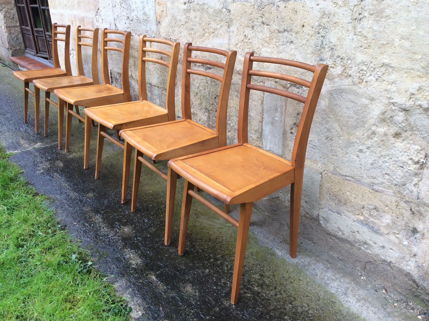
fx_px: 396
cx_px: 214
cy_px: 160
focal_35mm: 32
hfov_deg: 56.9
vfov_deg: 44.1
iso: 40
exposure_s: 1/50
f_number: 2.4
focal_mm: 3.3
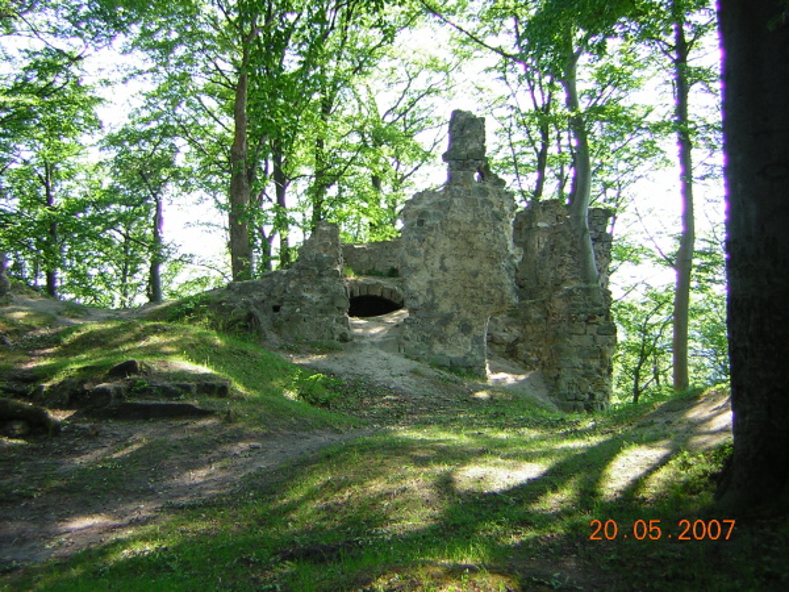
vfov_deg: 39.7
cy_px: 296
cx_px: 394
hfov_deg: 51.4
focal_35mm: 36
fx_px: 821
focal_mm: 4.7
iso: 50
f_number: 2.6
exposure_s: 1/98.2
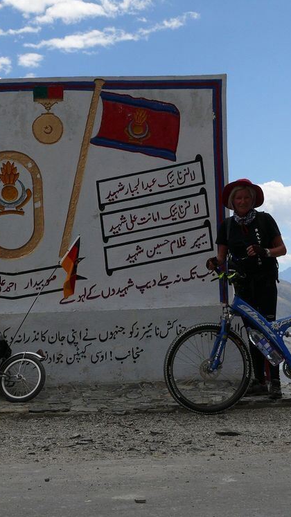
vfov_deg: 23.9
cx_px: 82
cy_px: 258
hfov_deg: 13.6
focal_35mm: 89
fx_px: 1221
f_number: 5.6
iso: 100
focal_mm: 12.8
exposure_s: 1/250
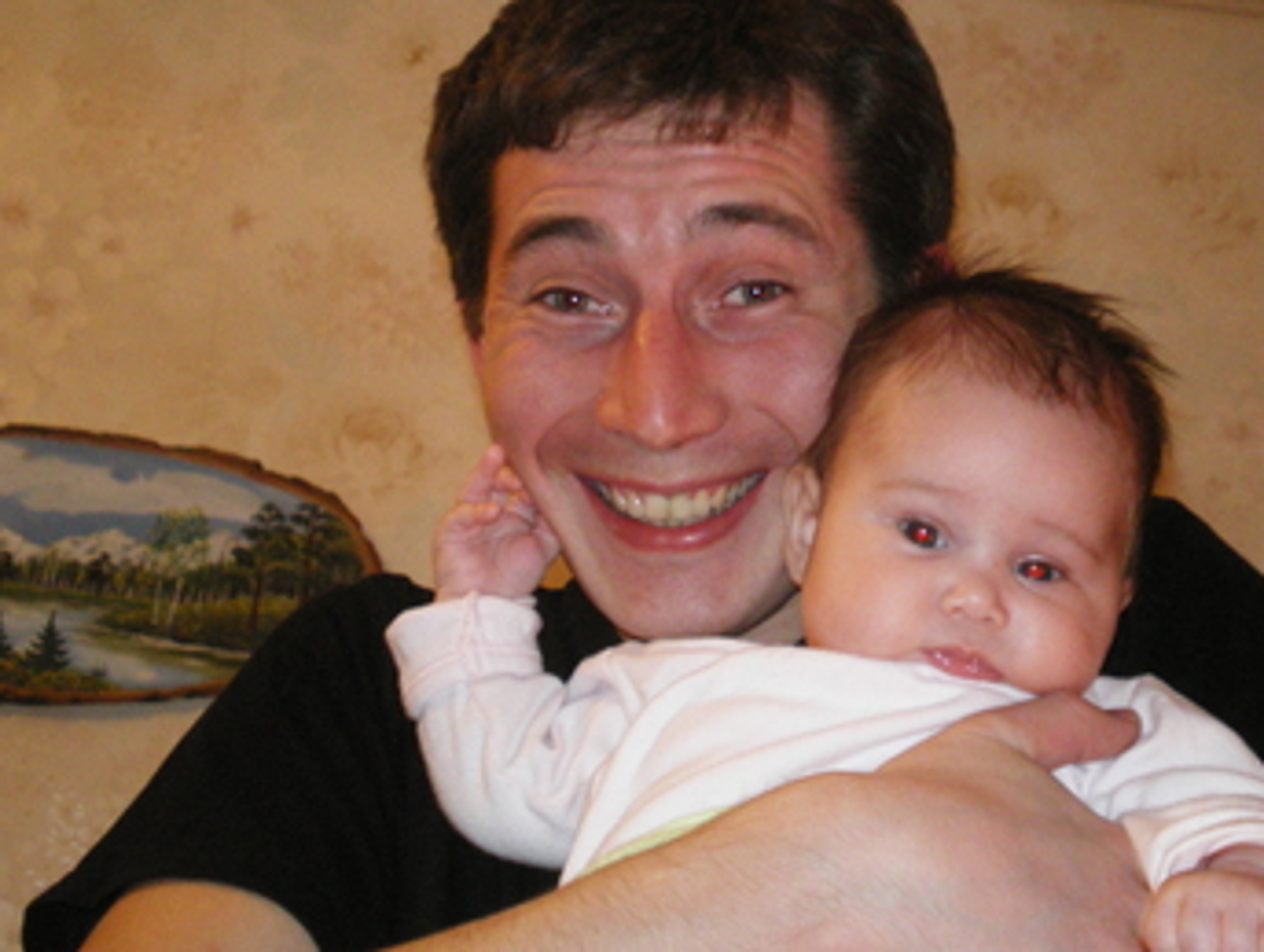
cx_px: 739
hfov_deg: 24.1
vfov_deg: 18.2
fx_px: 2962
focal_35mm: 81
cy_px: 334
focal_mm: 10.3
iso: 400
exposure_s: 1/40
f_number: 4.2
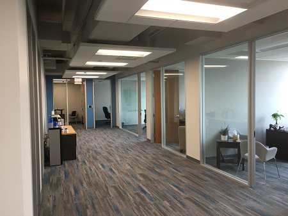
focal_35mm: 29
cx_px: 144
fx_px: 241
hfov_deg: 61.7
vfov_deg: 48.2
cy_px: 108
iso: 64
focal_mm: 4.15
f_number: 2.2
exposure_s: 1/30
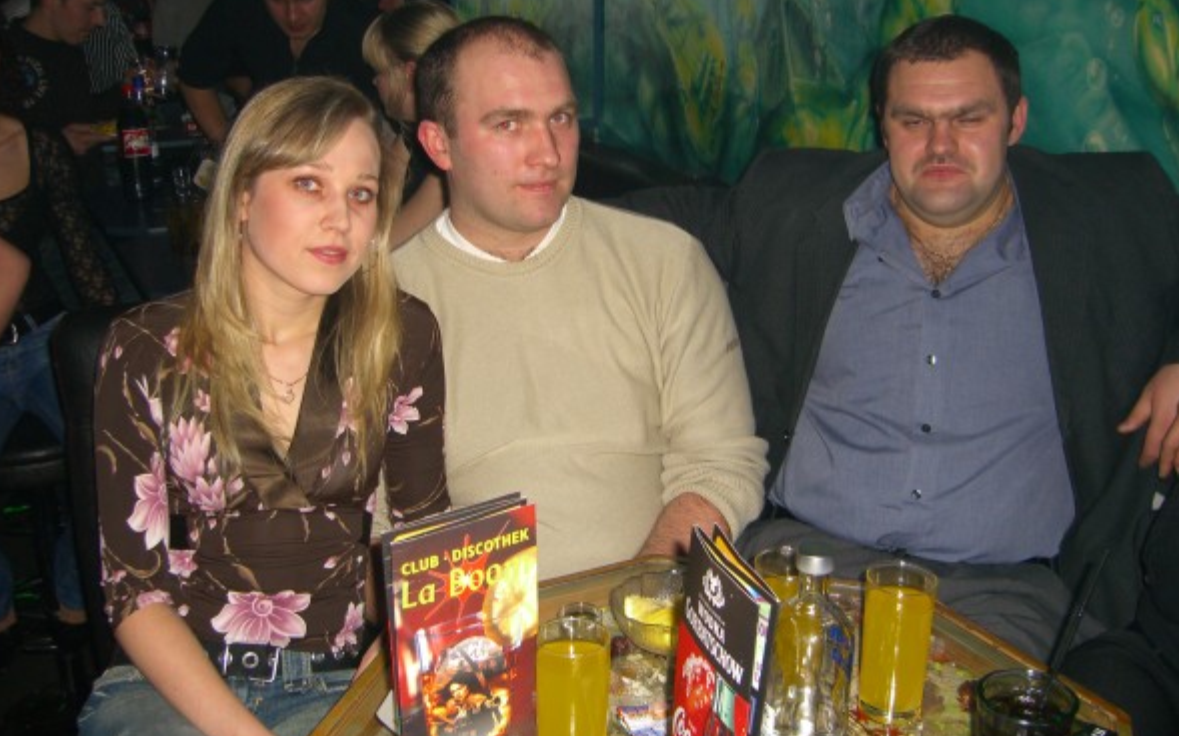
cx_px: 595
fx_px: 1317
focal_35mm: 41
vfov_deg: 31.2
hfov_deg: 48.2
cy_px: 316
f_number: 2.8
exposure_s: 1/60
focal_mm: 7.9
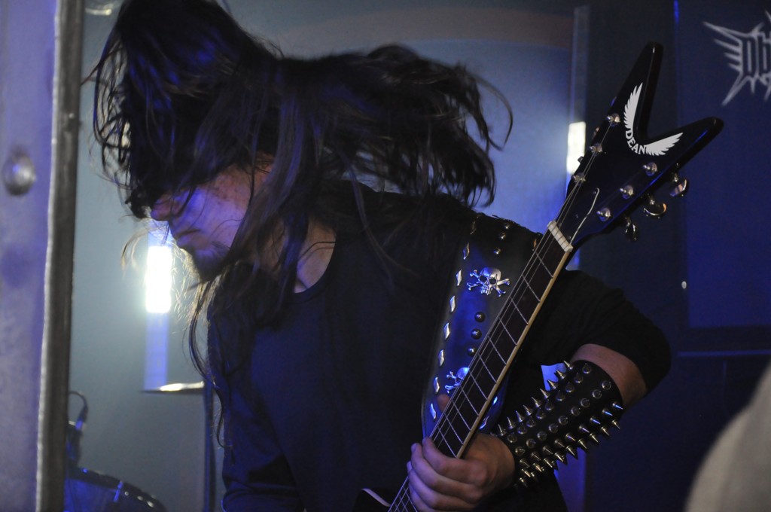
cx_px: 386
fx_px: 2406
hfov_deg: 18.2
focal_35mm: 112
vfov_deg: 12.1
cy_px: 256
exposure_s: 1/250
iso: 2000
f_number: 5.3
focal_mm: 75
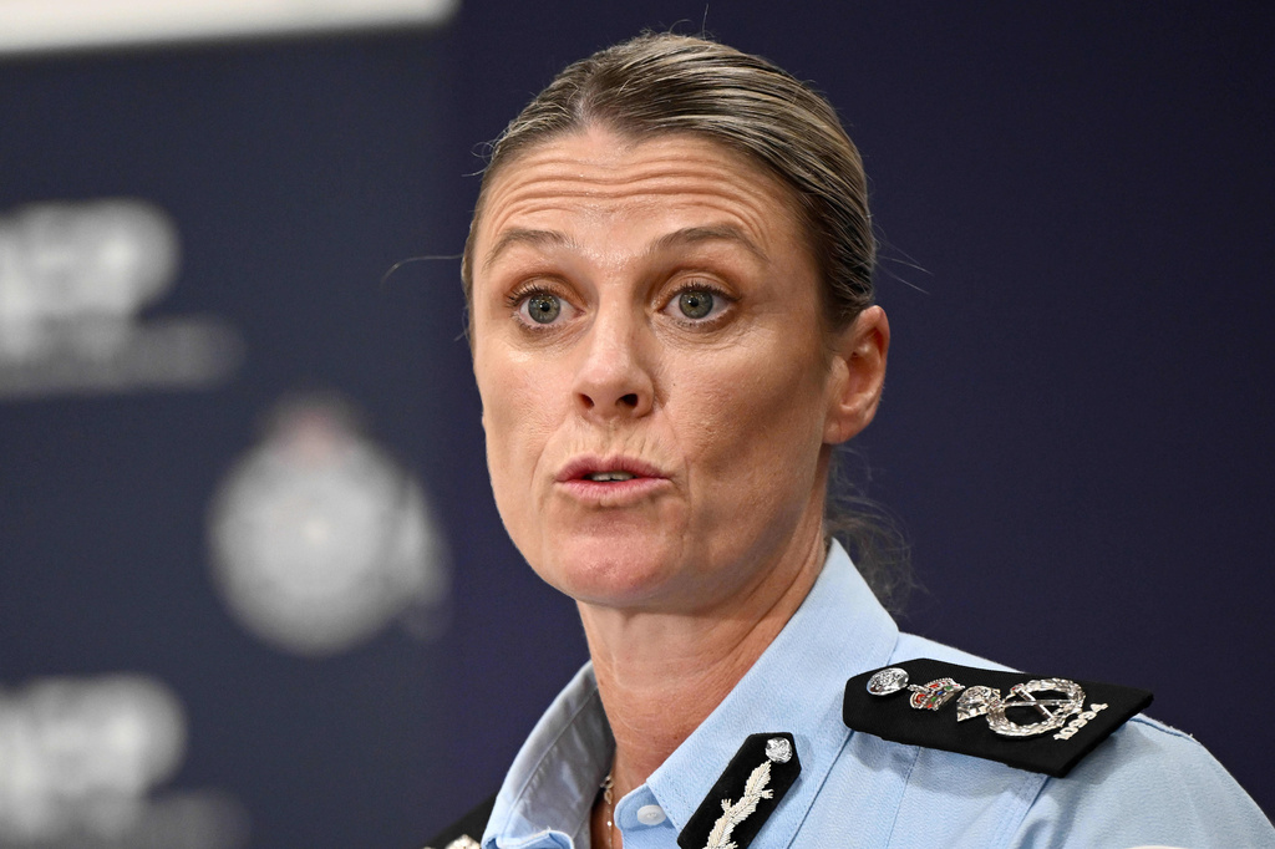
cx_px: 638
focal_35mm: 200
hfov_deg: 10.3
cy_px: 424
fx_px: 7081
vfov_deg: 6.9
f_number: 2.8
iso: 2000
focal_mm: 200
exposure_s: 1/320
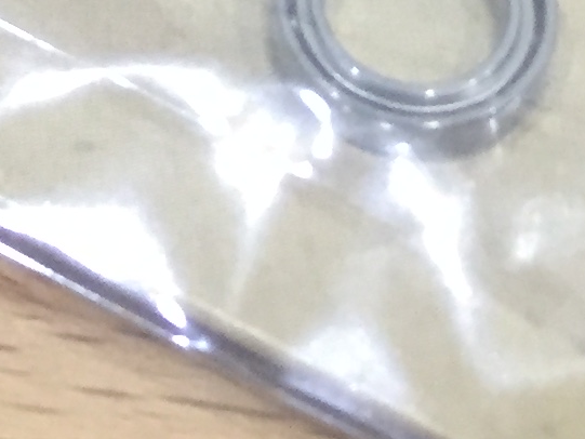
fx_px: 2958
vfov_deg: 7.8
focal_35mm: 175
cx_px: -117
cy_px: -675
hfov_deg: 11.1
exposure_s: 1/30
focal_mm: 4.15
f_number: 2.2
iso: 160
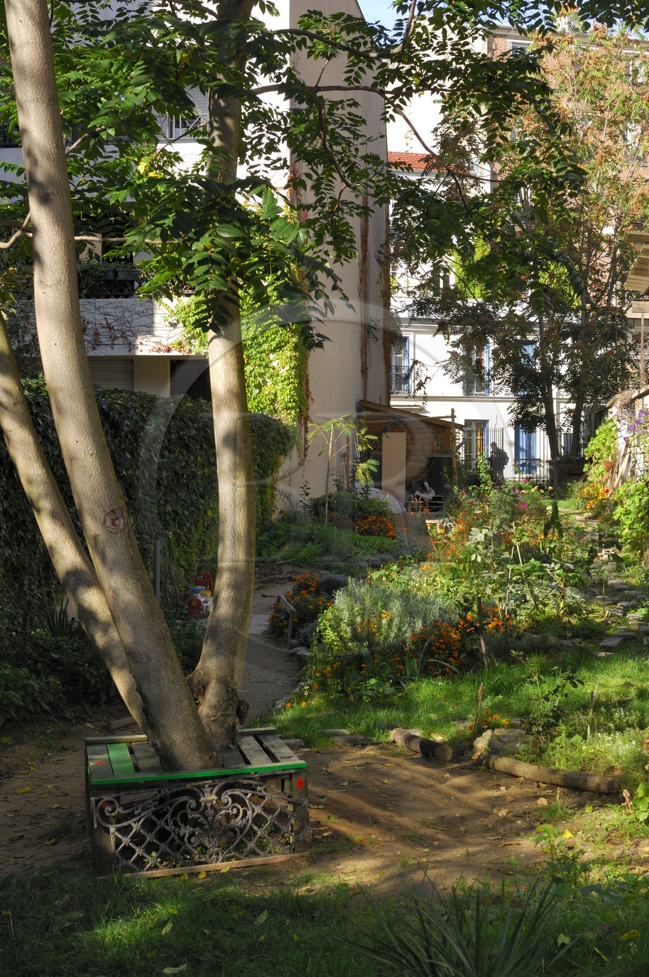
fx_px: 1709
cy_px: 488
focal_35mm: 63
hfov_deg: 21.5
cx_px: 324
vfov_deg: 31.9
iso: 160
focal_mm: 42
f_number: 8
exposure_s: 1/125
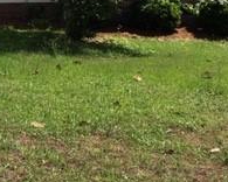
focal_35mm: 93
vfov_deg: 15.7
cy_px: -56
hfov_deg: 18.1
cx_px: -123
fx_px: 628
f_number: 2.2
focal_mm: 4.15
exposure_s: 1/1570
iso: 25
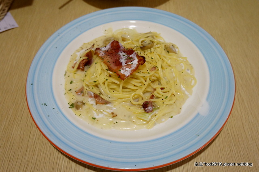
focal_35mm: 30
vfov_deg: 43.6
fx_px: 216
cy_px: 86
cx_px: 130
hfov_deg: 62.0
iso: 1600
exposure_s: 1/100
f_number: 4
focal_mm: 20
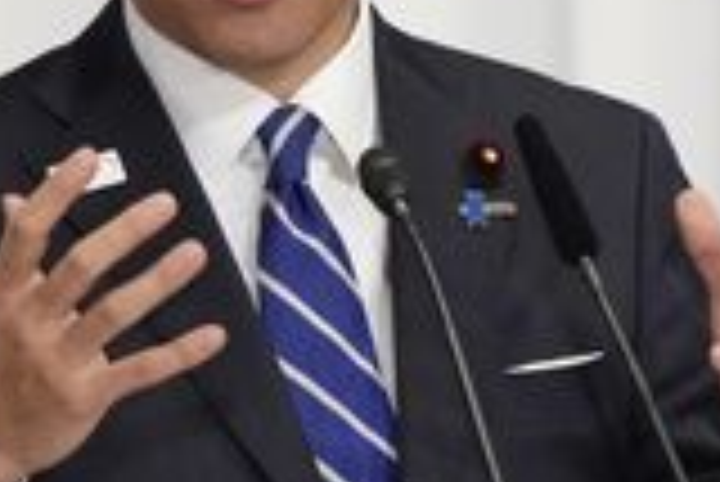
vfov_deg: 0.7
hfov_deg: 1.1
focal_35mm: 1922
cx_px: 266
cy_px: 29
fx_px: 38474
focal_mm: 512
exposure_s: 1/250
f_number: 6.3
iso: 6400
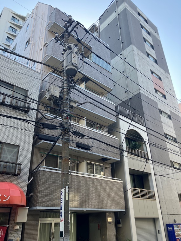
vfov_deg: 63.4
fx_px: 195
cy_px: 120
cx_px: 90
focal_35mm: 28
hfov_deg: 49.7
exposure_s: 1/233
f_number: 1.8
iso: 32
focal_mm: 3.99
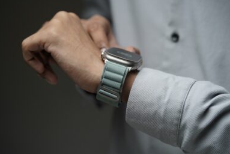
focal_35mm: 94
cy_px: 74
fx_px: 601
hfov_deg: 21.7
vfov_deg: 14.6
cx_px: 113
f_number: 3.5
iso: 1600
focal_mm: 90
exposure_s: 1/200
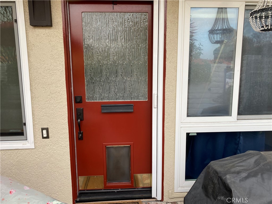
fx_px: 204
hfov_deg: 67.3
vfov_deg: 53.1
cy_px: 102
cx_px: 136
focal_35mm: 26
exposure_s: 1/121
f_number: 1.8
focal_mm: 4.25
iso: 40
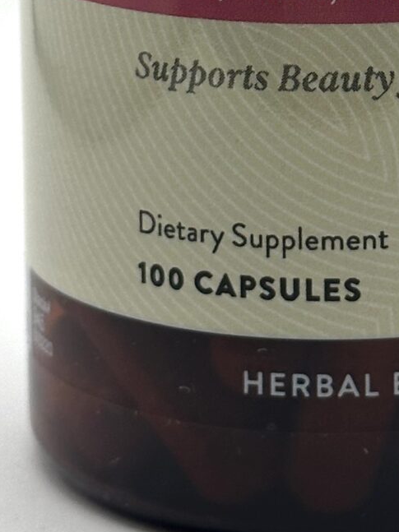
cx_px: 341
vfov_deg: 10.2
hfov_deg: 7.8
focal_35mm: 190
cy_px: -206
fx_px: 2921
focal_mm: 6.86
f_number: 1.78
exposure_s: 1/327
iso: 64
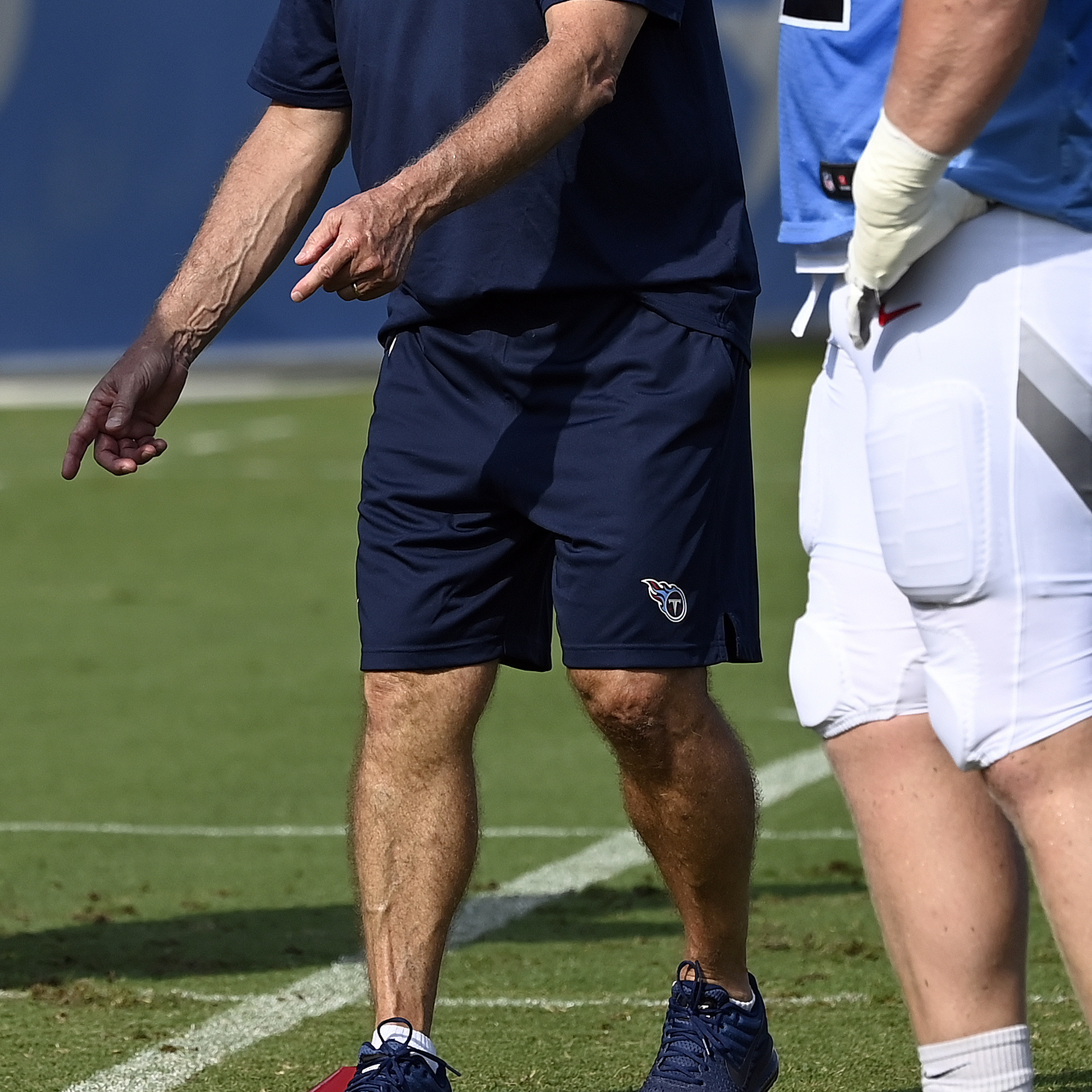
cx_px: 226
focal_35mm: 682
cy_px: 271
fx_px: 24341
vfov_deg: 2.6
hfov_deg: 2.6
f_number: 5.6
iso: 400
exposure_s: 1/3200
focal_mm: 270
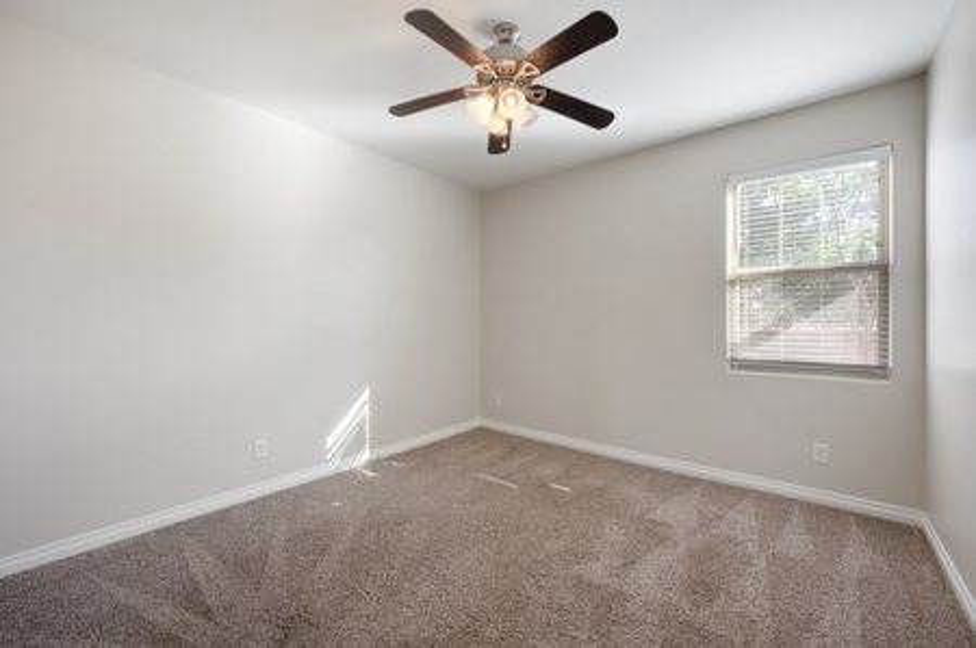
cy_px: 324
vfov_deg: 81.1
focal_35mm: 14
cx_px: 488
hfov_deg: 104.3
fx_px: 379
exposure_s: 1/2
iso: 320
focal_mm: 14
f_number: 9
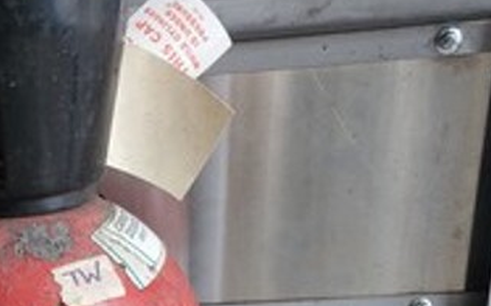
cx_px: 47
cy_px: 510
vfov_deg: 16.1
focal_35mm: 71
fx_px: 949
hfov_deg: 27.9
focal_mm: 4.3
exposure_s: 1/100
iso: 64
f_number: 2.4
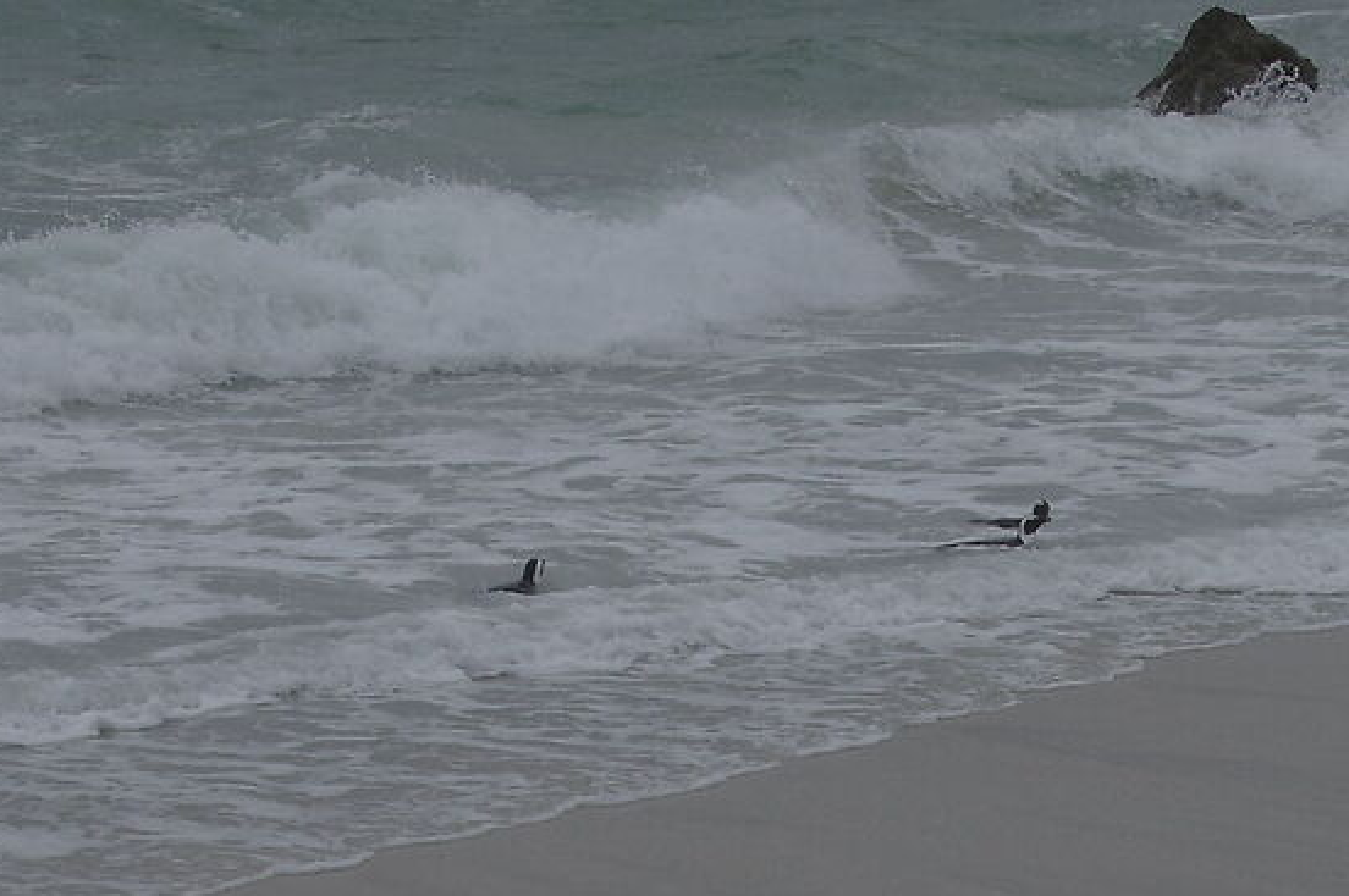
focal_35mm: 187
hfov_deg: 10.9
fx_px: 7001
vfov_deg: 7.2
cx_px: 1312
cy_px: 1206
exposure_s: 1/800
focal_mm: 29
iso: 250
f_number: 10
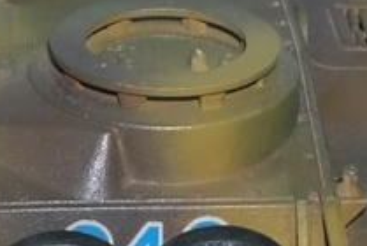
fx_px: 2389
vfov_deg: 5.9
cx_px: -19
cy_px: 248
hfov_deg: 8.7
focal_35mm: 234
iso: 50
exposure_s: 1/60.1
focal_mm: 7.7
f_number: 5.4
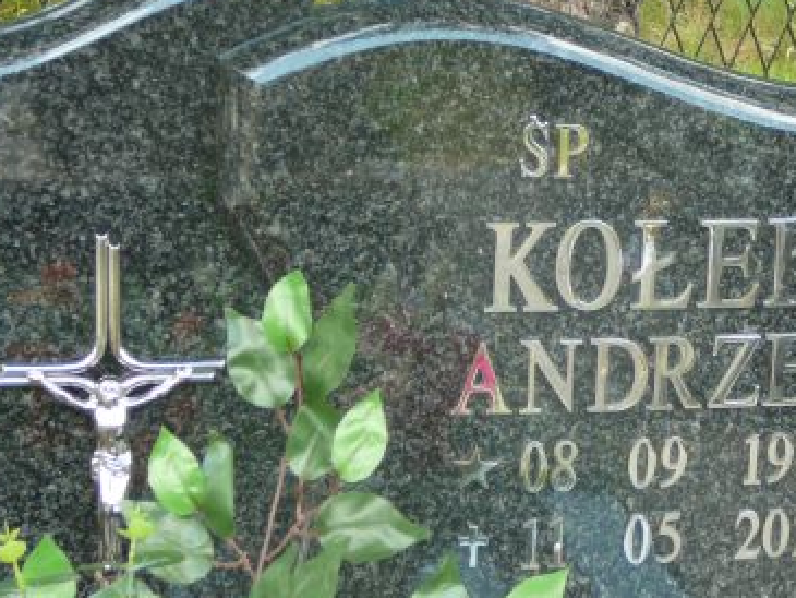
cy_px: 319
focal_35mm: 107
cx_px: 600
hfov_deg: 18.3
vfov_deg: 13.8
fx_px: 2461
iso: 80
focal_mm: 9.1
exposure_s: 1/60
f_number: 3.6
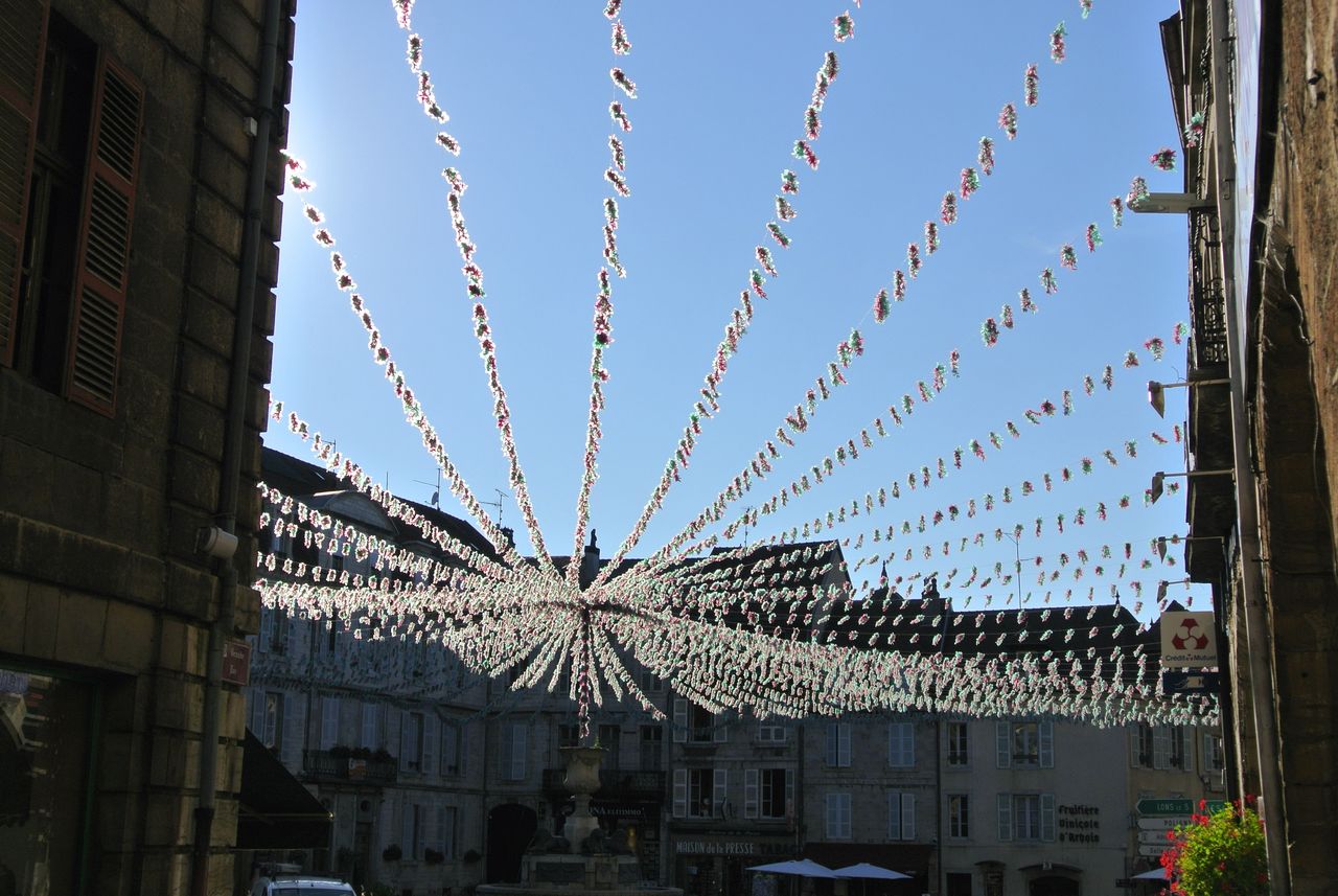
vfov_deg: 28.7
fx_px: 1749
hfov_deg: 41.9
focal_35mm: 47
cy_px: 448
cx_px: 669
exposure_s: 1/1000
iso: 100
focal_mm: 17.5
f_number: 5
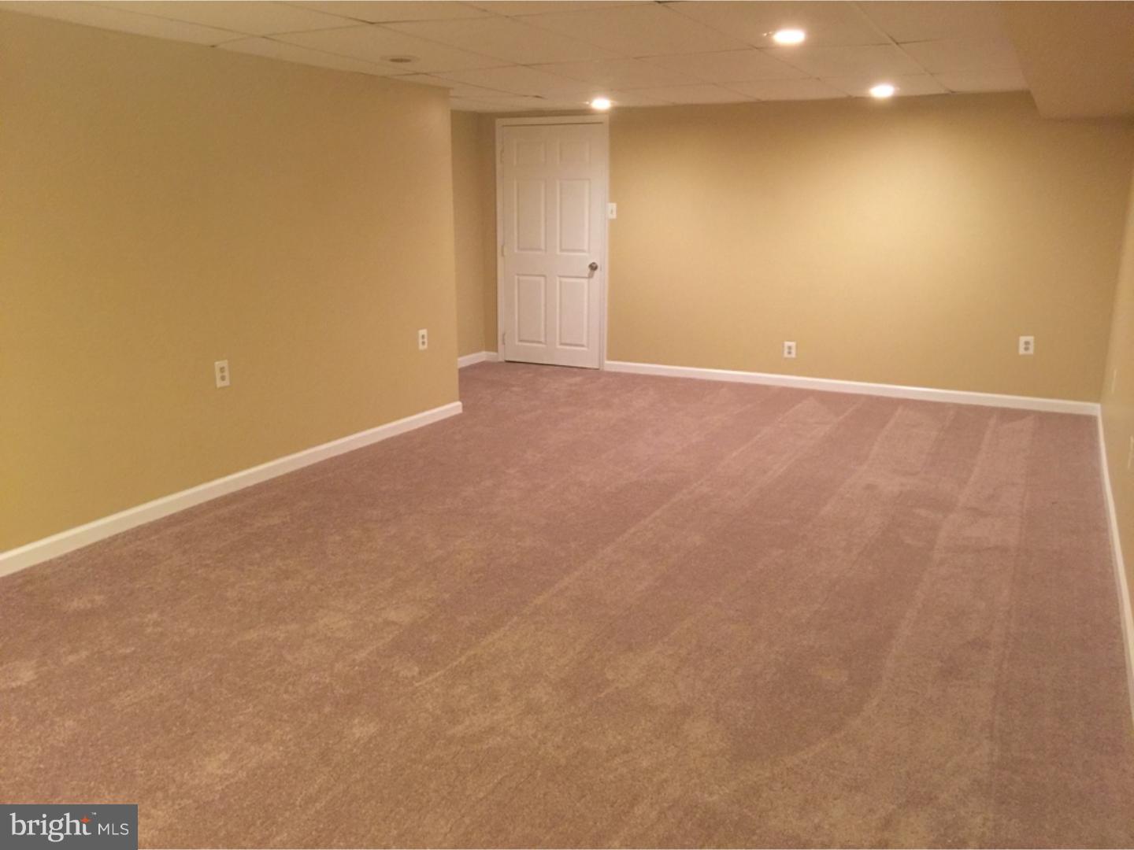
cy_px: 425
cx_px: 567
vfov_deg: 48.2
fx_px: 950
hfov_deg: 61.7
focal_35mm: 29
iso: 64
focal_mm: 4.15
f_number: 2.2
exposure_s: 1/4
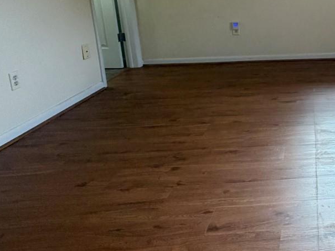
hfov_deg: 41.4
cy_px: 43
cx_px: 357
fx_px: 358
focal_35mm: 37
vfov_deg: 37.0
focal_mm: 2.22
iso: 320
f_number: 2.2
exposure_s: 1/60
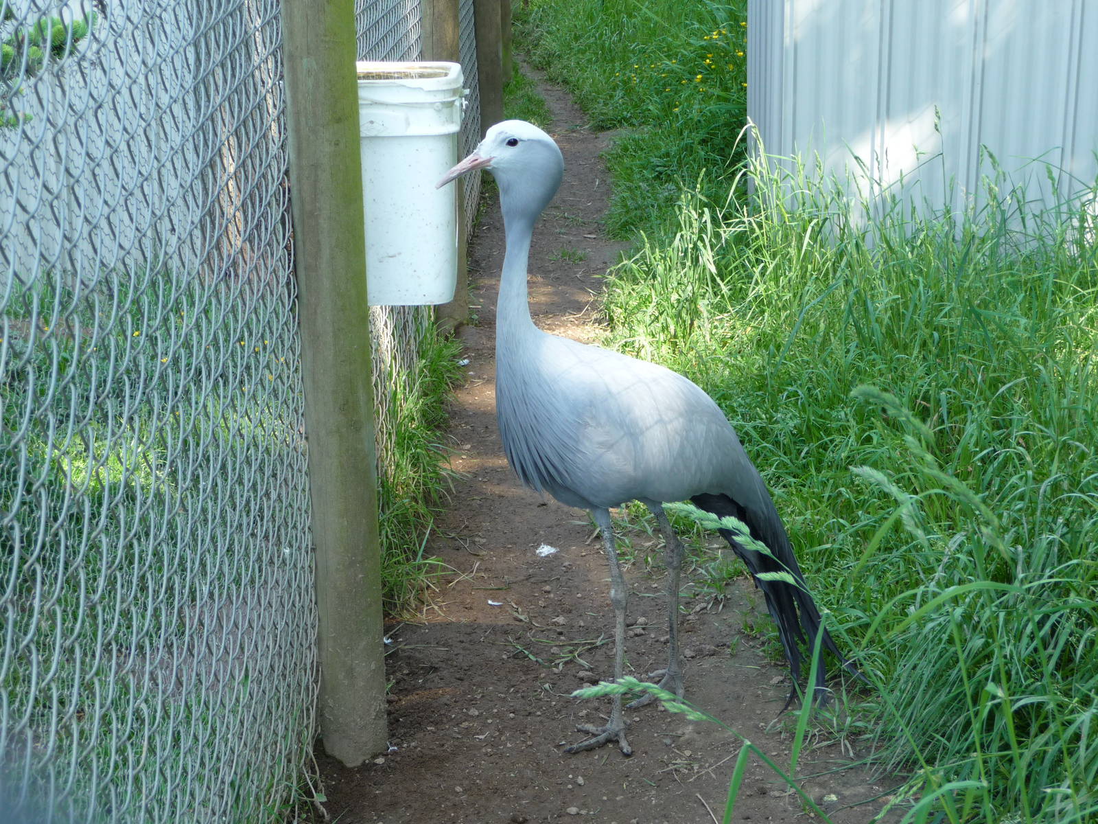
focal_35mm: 67
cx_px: 549
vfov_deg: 21.9
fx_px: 2125
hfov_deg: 29.0
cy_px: 412
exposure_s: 1/40
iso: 100
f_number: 4.5
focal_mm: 11.3
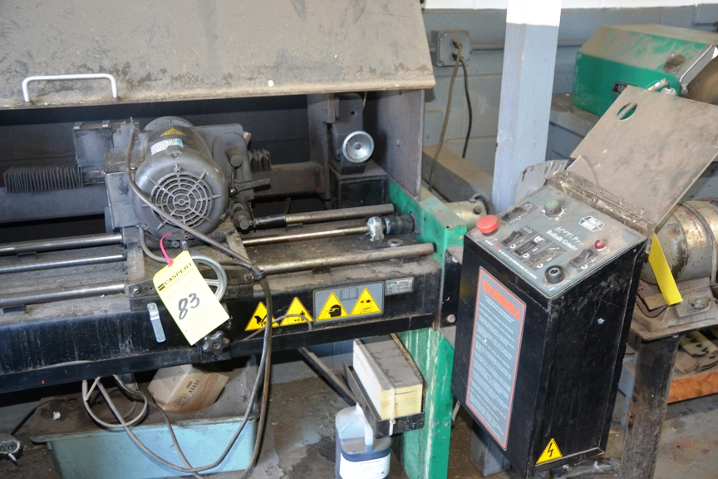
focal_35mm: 36
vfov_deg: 36.9
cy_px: 240
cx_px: 359
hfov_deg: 53.1
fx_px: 718
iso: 1100
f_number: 3.8
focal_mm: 24
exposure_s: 1/60
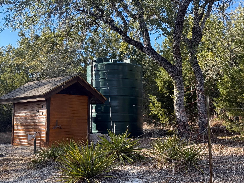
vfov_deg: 30.3
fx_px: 338
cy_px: 92
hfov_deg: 39.7
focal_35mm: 48
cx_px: 122
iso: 80
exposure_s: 1/962
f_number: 1.78
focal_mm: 6.76
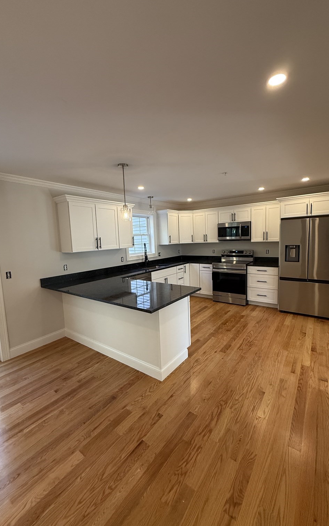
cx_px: 167
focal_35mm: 15
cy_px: 262
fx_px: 215
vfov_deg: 101.5
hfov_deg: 74.8
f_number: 2.2
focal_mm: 2.22
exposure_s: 1/120
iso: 200
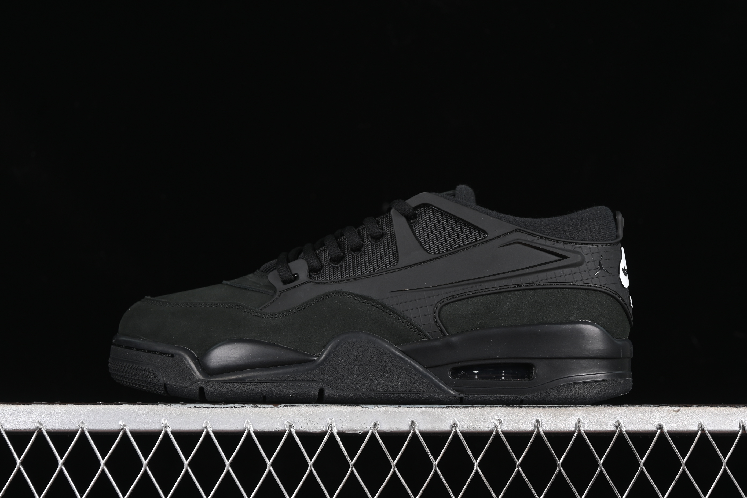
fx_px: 1556
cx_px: 374
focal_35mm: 75
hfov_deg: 27.0
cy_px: 249
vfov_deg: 18.2
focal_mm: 50
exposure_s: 1/50
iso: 160
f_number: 6.3
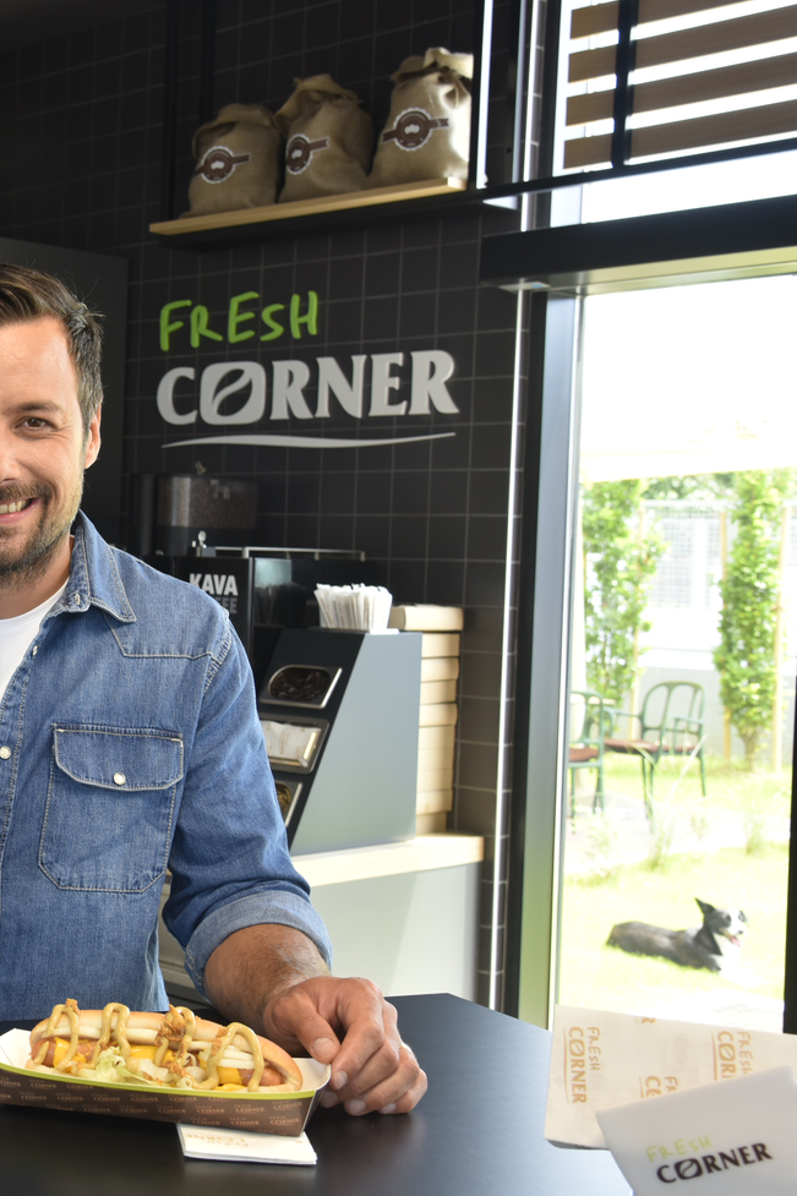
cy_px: 615
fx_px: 1927
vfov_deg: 34.5
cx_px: -111
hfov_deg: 21.9
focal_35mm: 58
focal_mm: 35
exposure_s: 1/60
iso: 400
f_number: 8
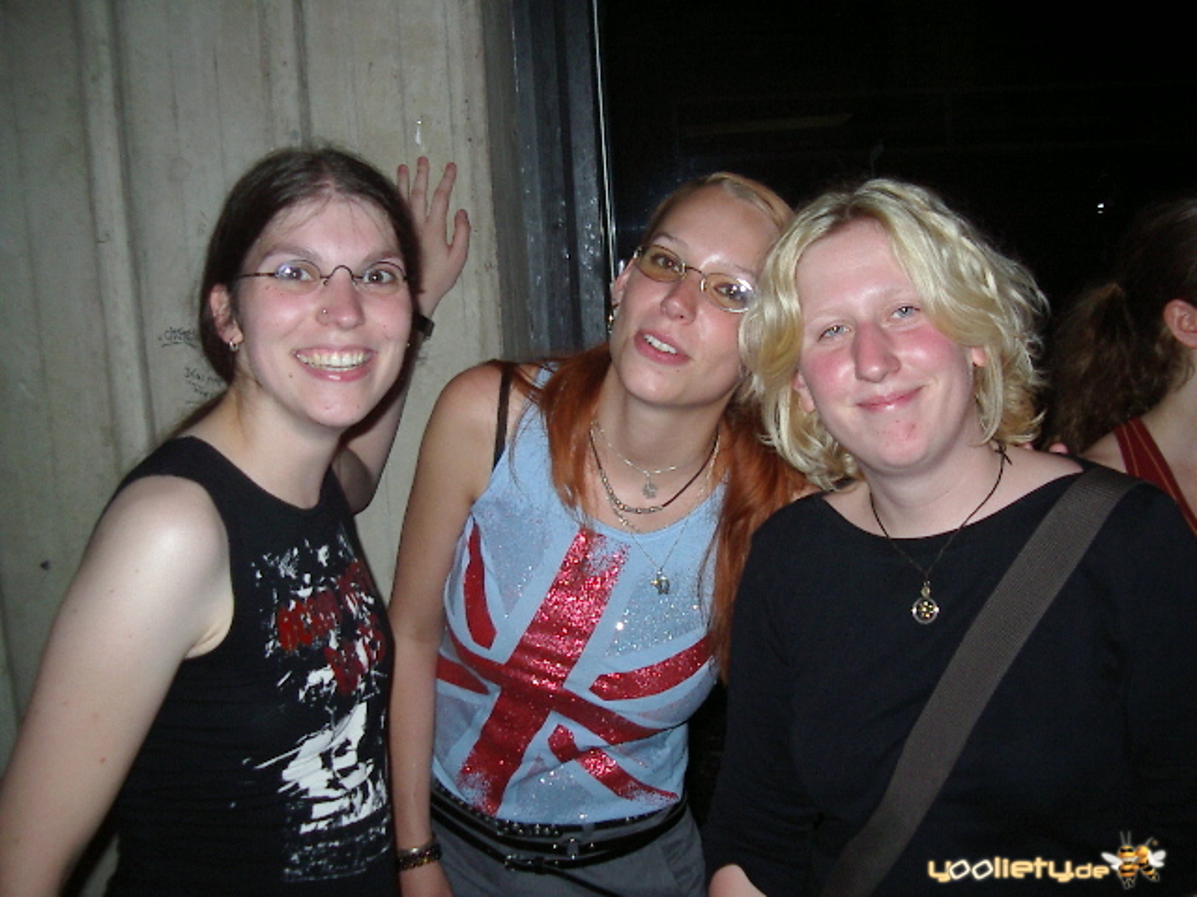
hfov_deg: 49.0
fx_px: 1314
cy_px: 448
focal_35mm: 38
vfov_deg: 37.7
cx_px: 598
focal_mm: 5.8
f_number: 2.6
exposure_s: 1/60
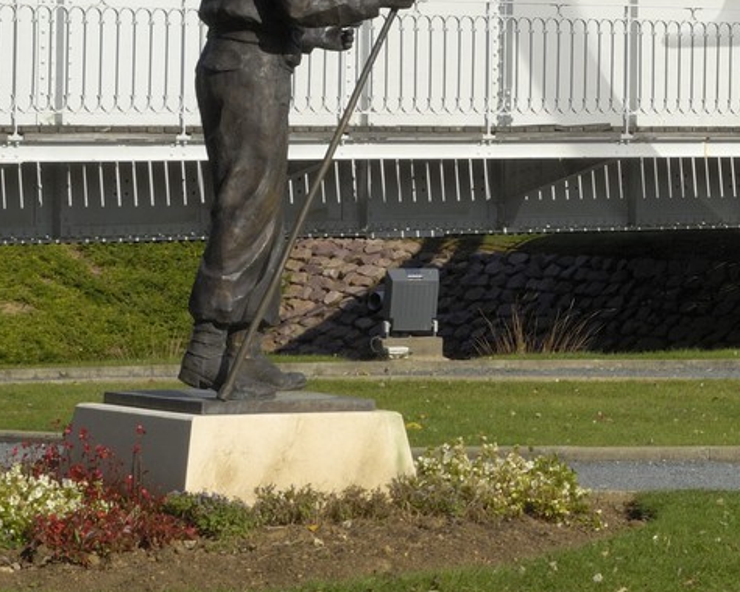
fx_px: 4358
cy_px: -207
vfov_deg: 7.7
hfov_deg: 9.4
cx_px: 1103
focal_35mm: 199
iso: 100
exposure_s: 1/160
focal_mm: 42
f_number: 13
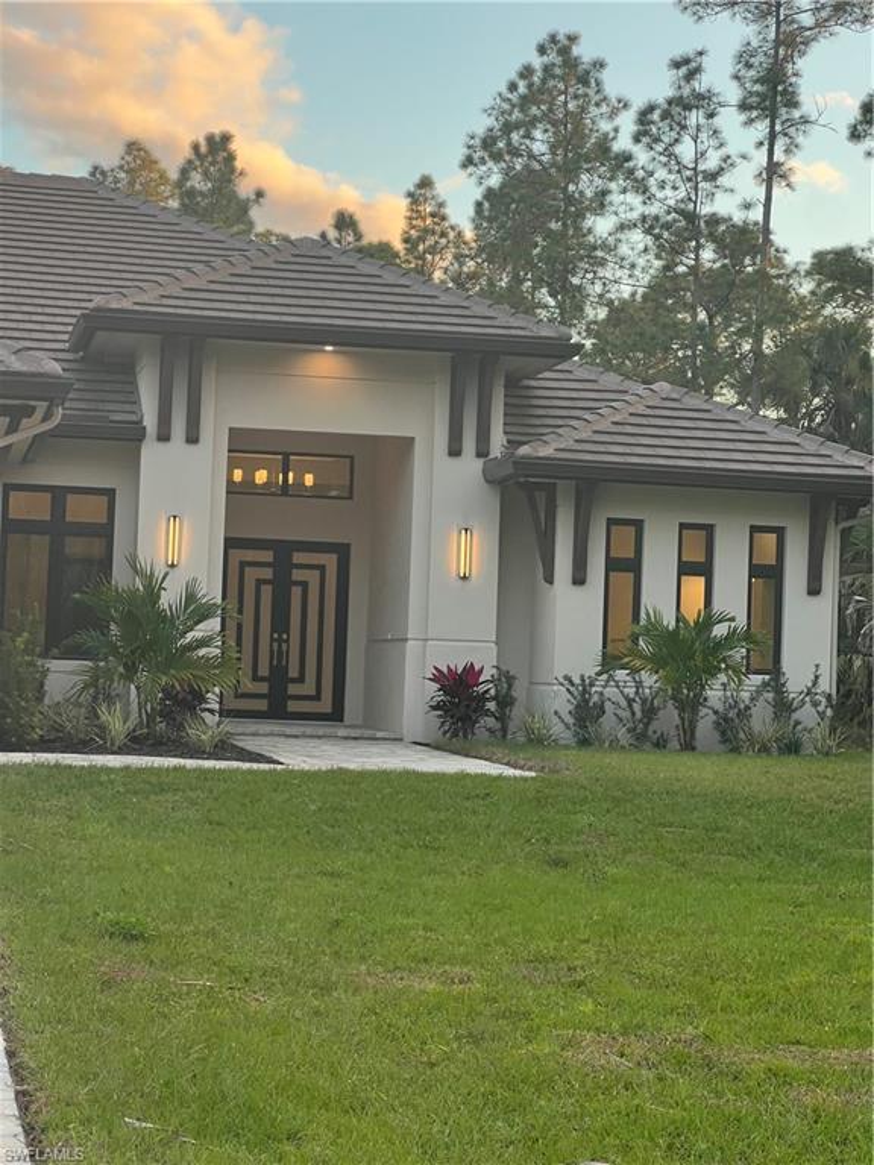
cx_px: 437
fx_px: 2592
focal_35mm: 77
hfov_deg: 19.1
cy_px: 582
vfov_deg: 25.3
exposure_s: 1/99
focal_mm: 9
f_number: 2.8
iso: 64
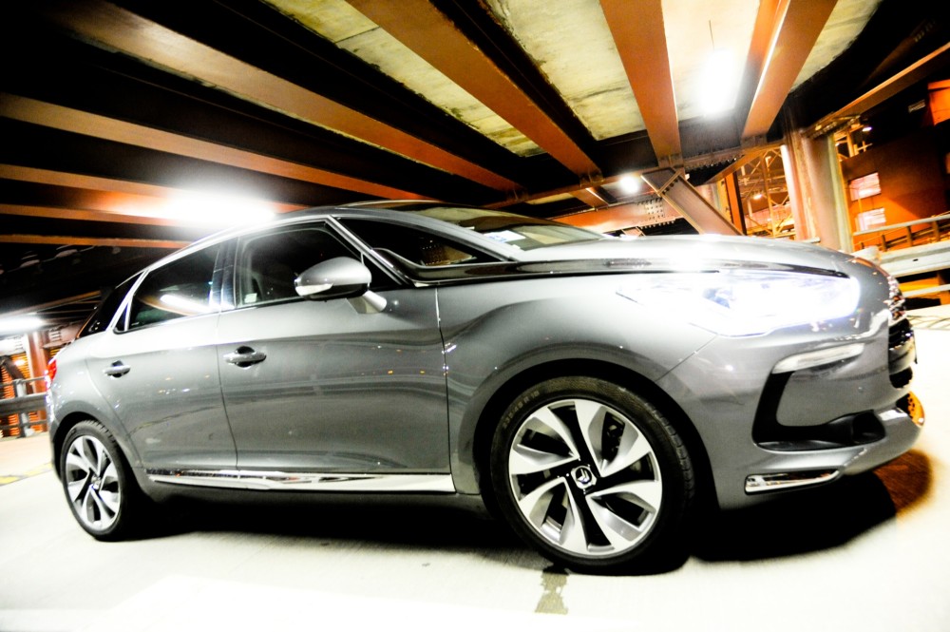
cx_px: 475
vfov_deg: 53.1
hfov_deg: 73.8
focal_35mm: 24
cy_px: 316
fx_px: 633
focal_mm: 24
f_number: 4
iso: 3200
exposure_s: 1/20
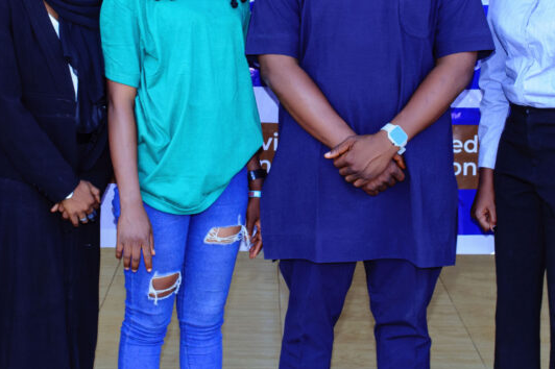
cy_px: 29
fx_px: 1555
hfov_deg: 20.2
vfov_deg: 13.4
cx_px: 289
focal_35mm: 101
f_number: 5.6
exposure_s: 1/80
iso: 640
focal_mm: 35
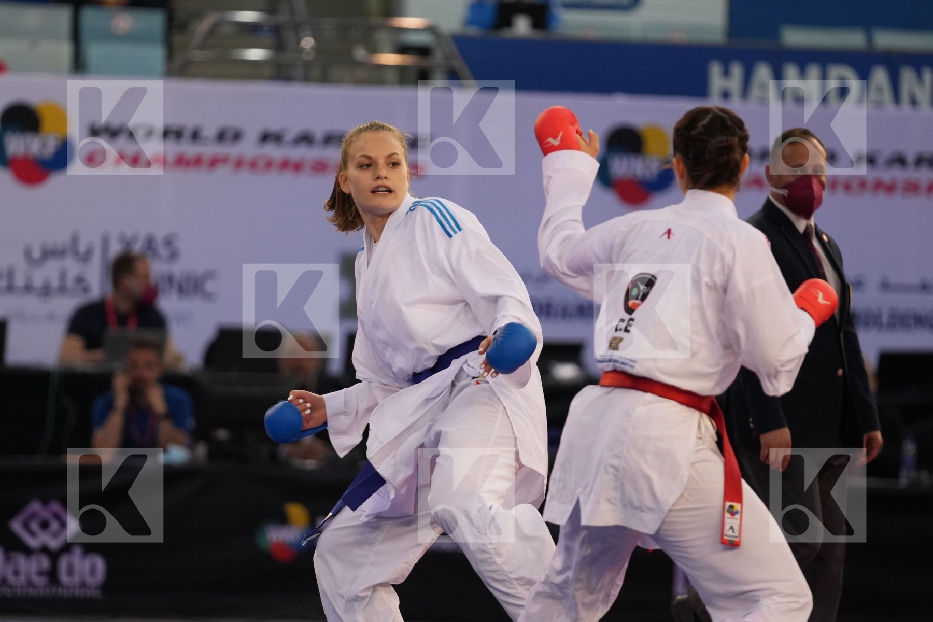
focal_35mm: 300
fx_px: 7774
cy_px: 311
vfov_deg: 4.6
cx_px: 466
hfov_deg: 6.9
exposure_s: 1/1000
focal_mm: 200
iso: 1600
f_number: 2.8
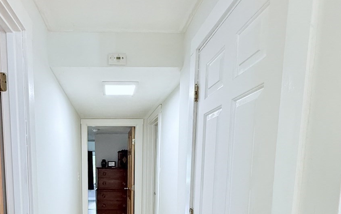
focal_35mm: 27
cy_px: 197
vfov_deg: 41.9
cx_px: 119
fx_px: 251
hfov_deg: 66.9
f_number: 2.2
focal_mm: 2.22
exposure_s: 1/60
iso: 200
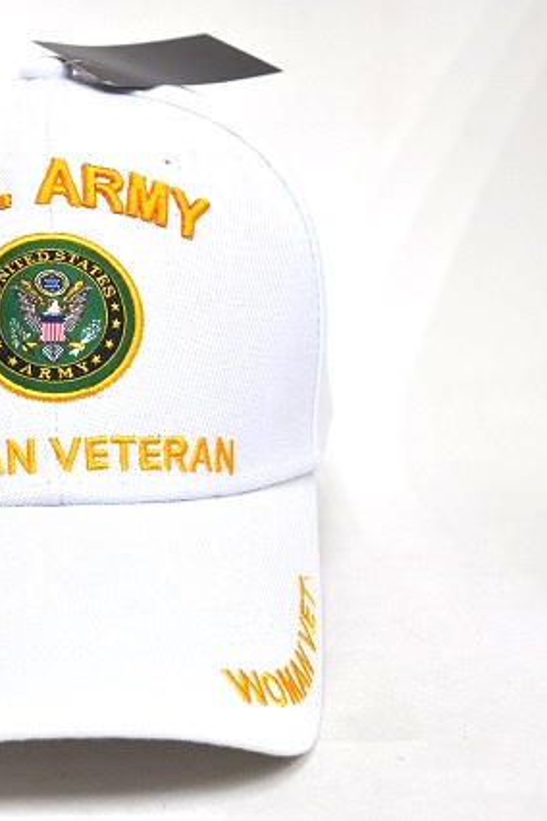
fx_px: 1499
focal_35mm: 66
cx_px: 92
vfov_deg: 30.6
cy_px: 410
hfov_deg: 20.4
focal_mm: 29
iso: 360
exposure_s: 1/125
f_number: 5.6
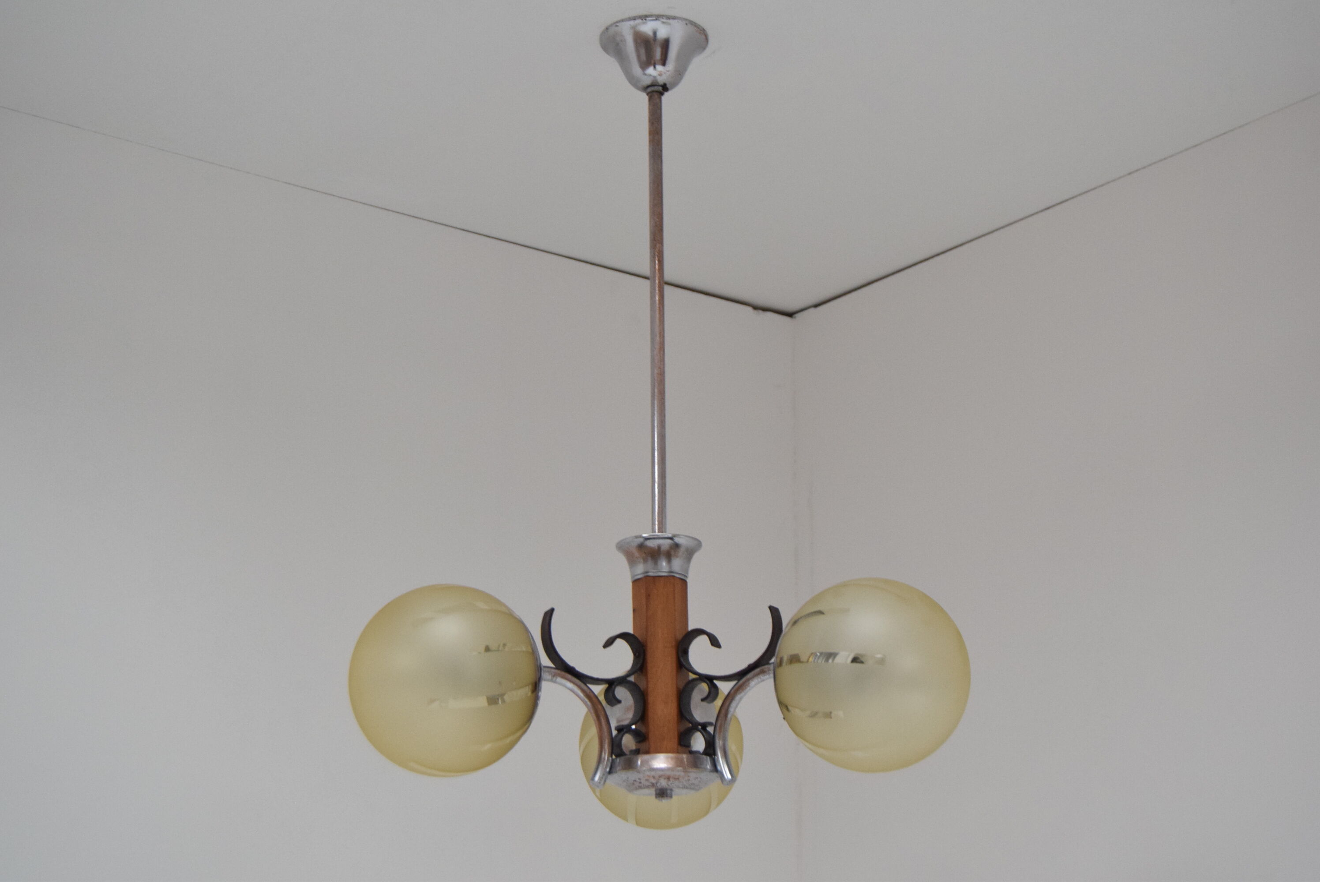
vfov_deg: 25.8
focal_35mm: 52
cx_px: 660
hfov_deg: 37.8
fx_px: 1926
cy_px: 441
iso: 1600
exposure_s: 1/125
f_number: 5.6
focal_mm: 35
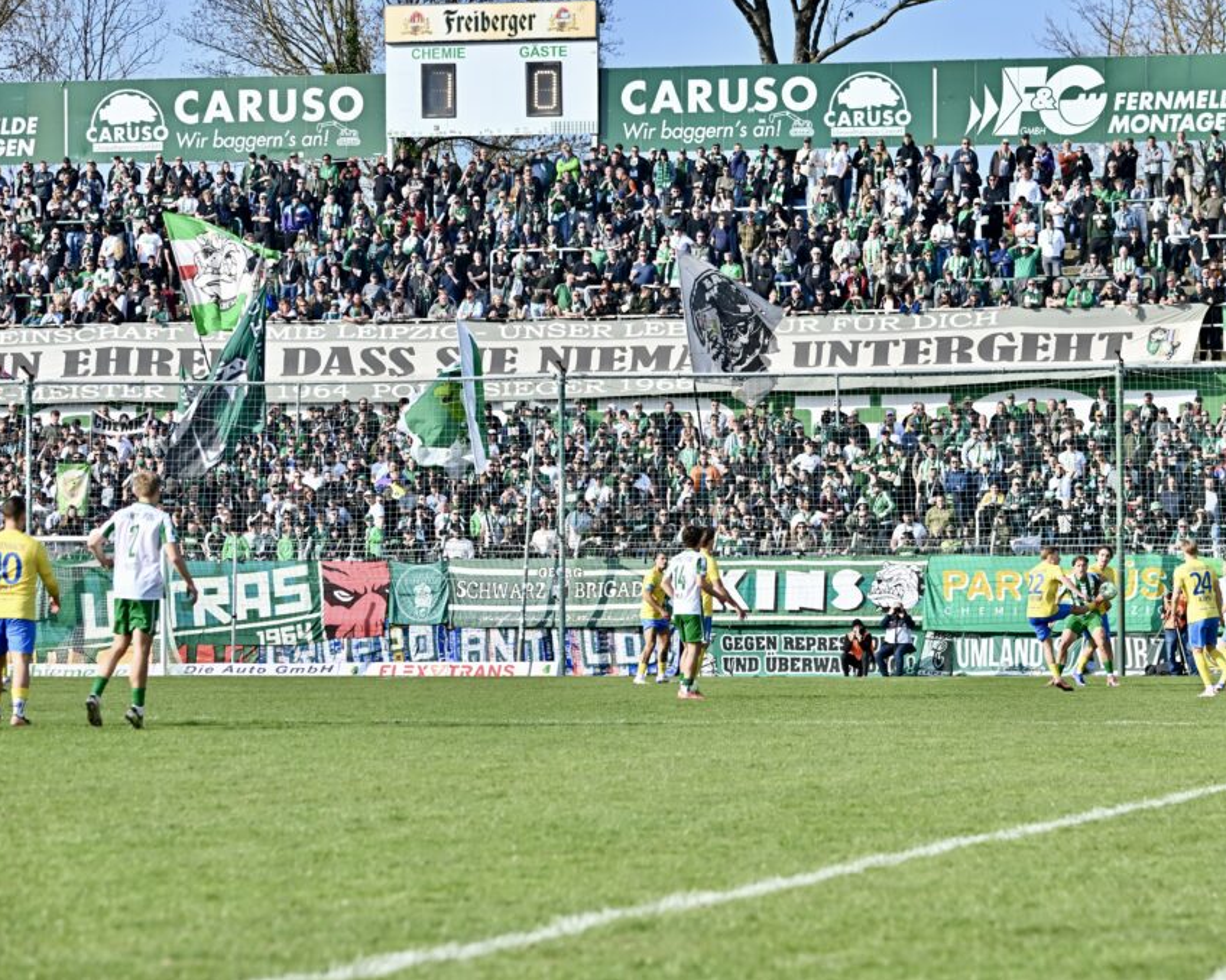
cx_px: 711
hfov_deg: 14.2
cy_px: 488
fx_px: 4934
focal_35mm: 136
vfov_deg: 11.3
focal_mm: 120
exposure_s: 1/1250
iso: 320
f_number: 5.6
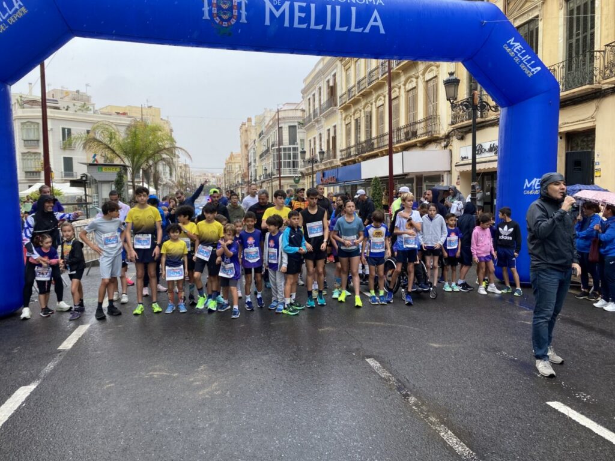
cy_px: 230
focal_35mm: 26
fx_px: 462
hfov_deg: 67.3
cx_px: 308
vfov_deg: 53.1
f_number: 1.8
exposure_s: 1/173
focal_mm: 4.25
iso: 32
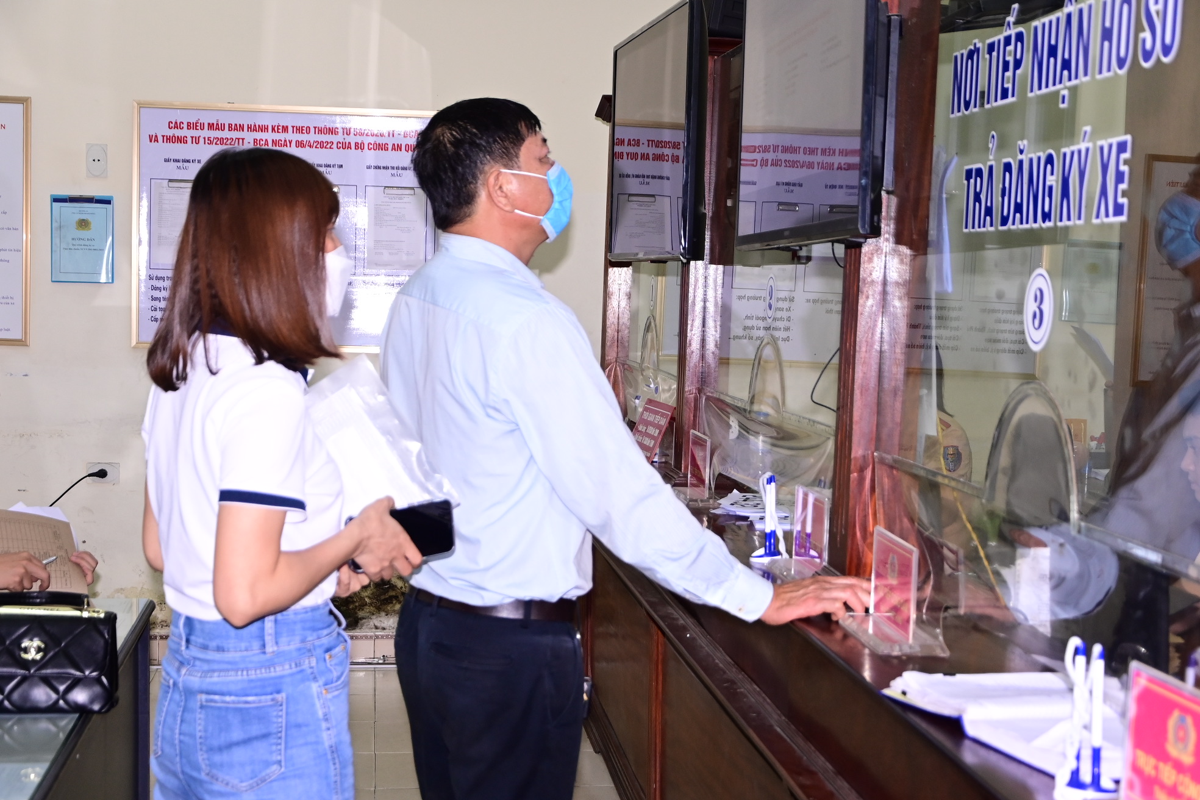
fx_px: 1733
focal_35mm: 52
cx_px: 600
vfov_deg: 26.0
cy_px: 400
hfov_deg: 38.2
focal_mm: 35
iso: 800
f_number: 5
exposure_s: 1/200
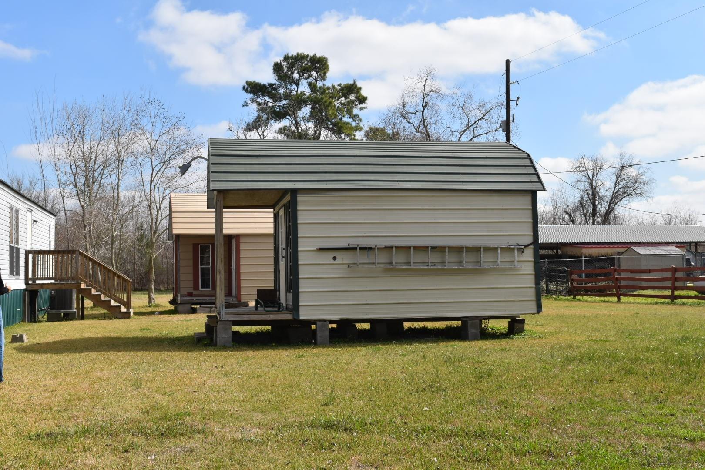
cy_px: 235
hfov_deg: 43.6
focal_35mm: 45
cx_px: 352
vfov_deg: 29.9
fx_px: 881
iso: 200
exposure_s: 1/400
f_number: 10
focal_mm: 30
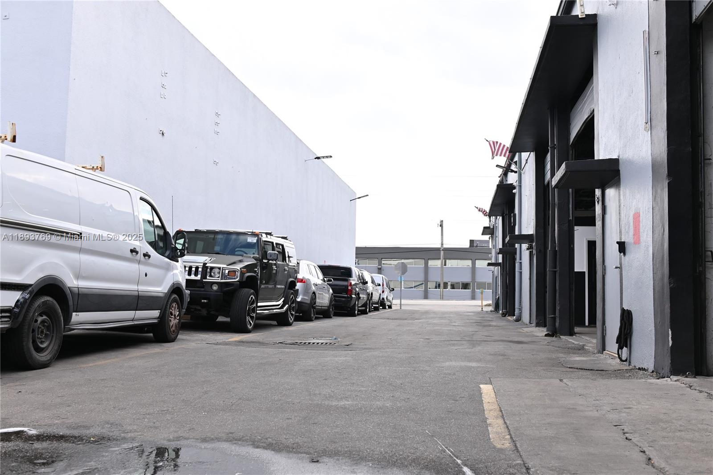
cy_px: 238
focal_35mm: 34
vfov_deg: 38.9
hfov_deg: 55.8
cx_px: 356
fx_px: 673
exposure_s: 1/320
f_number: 4.5
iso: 100
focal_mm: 23
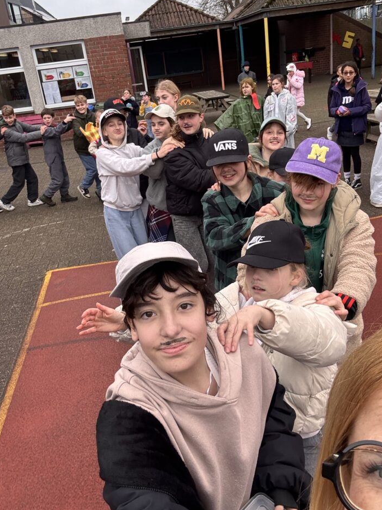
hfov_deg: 42.9
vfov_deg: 55.3
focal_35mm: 33
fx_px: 486
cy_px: 266
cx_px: 200
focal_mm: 2.69
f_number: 1.9
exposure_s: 1/163
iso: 20
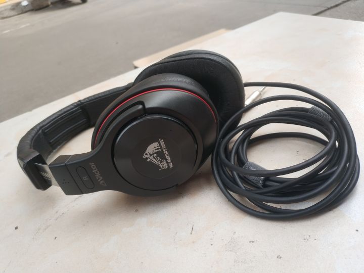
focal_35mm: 32
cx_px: 182
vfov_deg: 44.2
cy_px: 136
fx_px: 336
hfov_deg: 56.8
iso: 100
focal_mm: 4.5
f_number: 2
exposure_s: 1/163
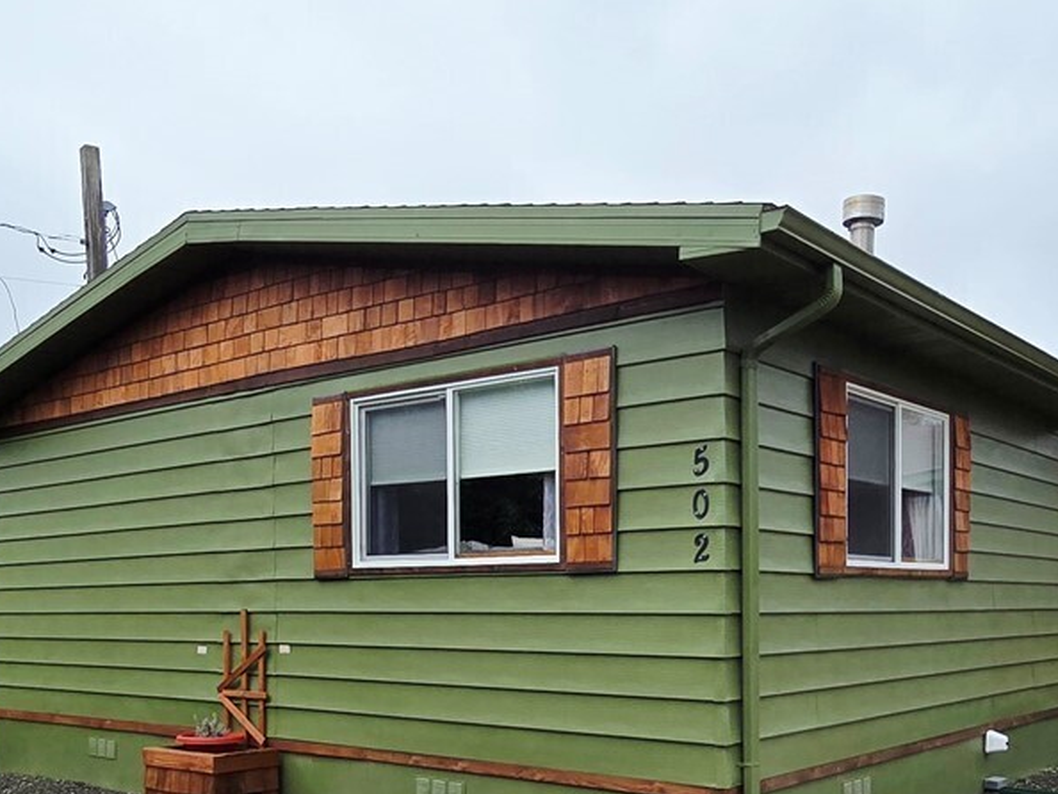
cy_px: 625
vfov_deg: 39.3
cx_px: 547
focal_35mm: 35
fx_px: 1070
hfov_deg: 52.6
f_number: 2.2
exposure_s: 1/1429
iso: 50
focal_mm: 2.2
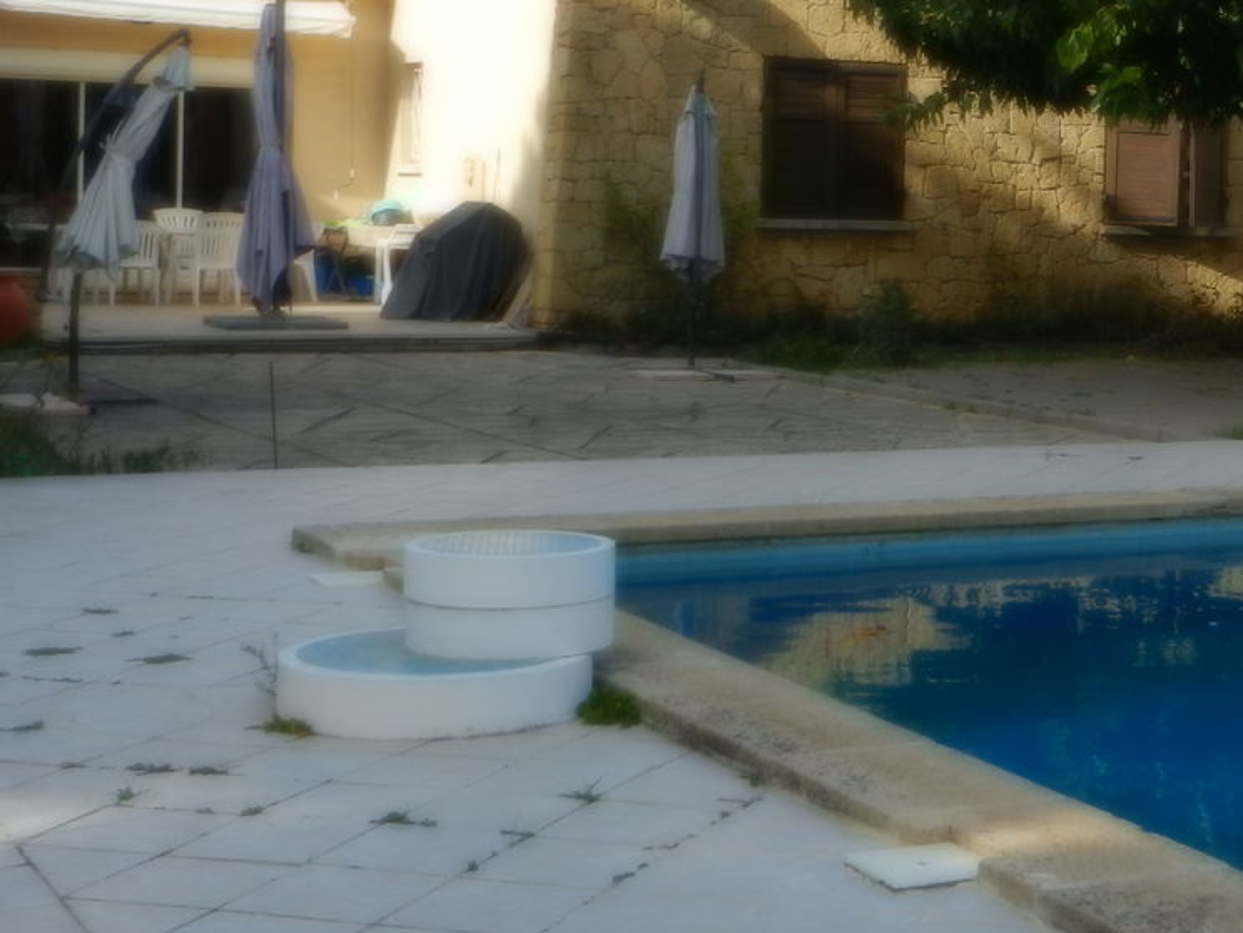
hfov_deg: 26.5
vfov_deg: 20.6
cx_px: 1123
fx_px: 2549
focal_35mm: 71
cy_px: 294
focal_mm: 5.9
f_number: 3.8
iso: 160
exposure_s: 1/800
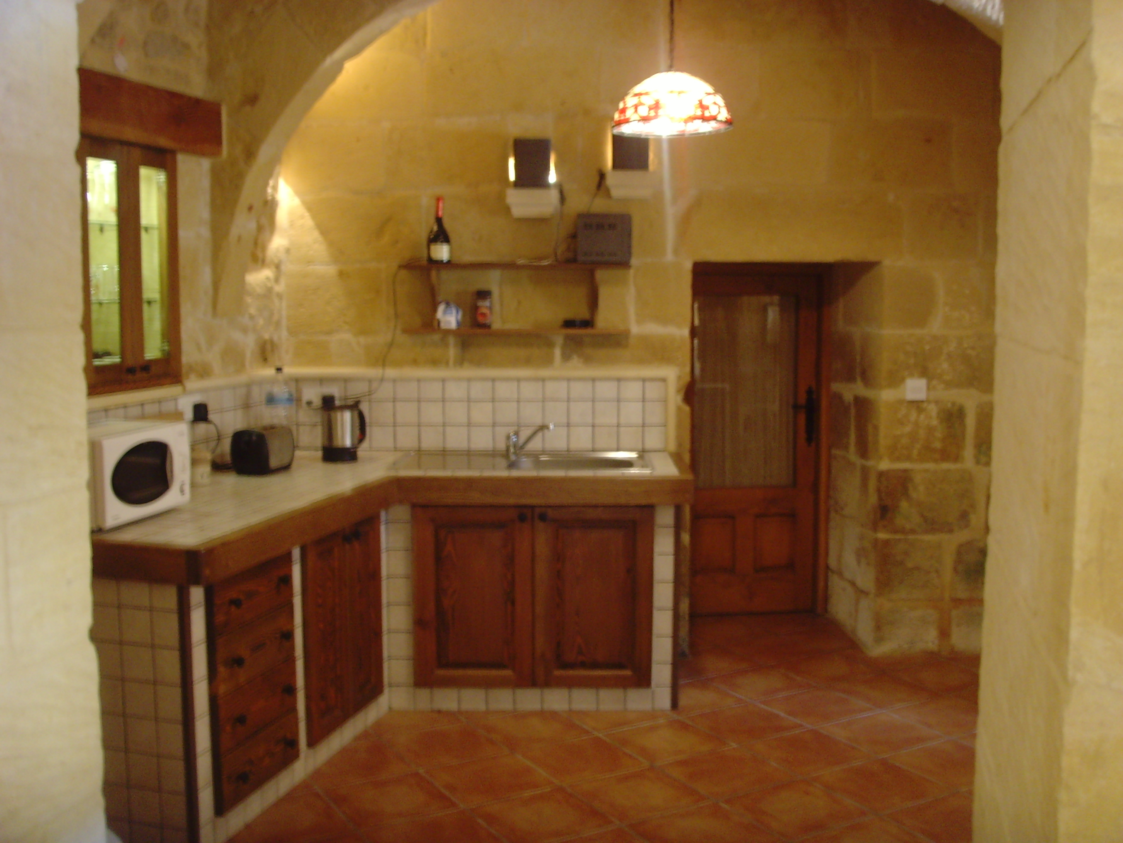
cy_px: 422
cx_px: 562
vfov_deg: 36.8
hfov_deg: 47.9
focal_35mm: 39
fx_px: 1265
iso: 200
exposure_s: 1/3
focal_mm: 6.6
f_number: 3.5
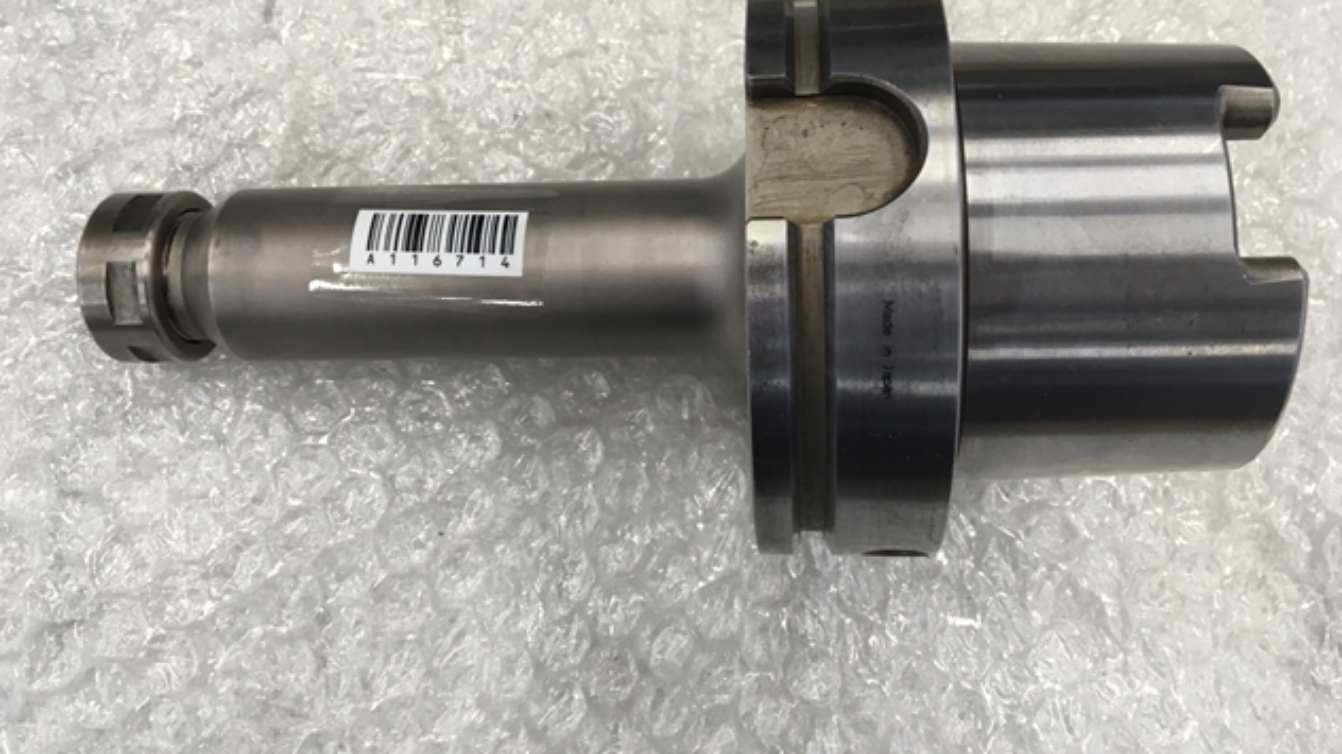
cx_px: 673
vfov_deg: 36.5
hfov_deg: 61.0
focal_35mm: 32
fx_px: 1138
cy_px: 293
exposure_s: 1/30
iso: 50
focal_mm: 4.15
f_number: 2.2
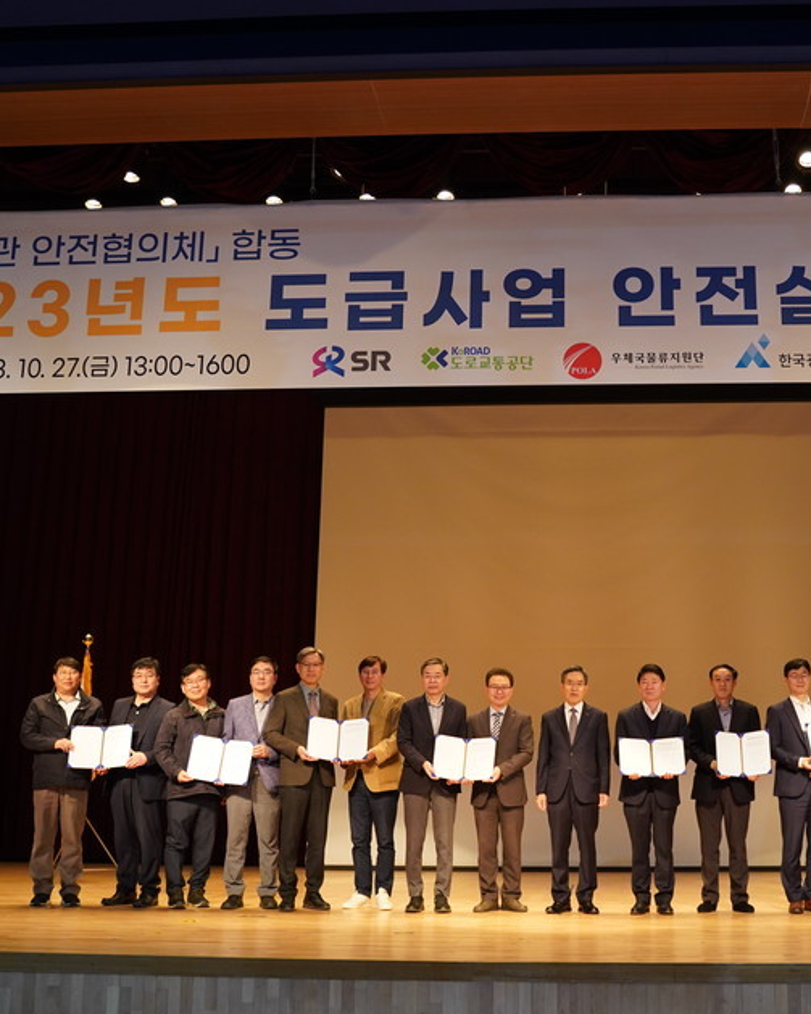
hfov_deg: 34.4
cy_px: 509
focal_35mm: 43
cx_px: 568
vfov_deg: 42.9
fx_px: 1290
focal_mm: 30
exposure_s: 1/160
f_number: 2.8
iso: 2500
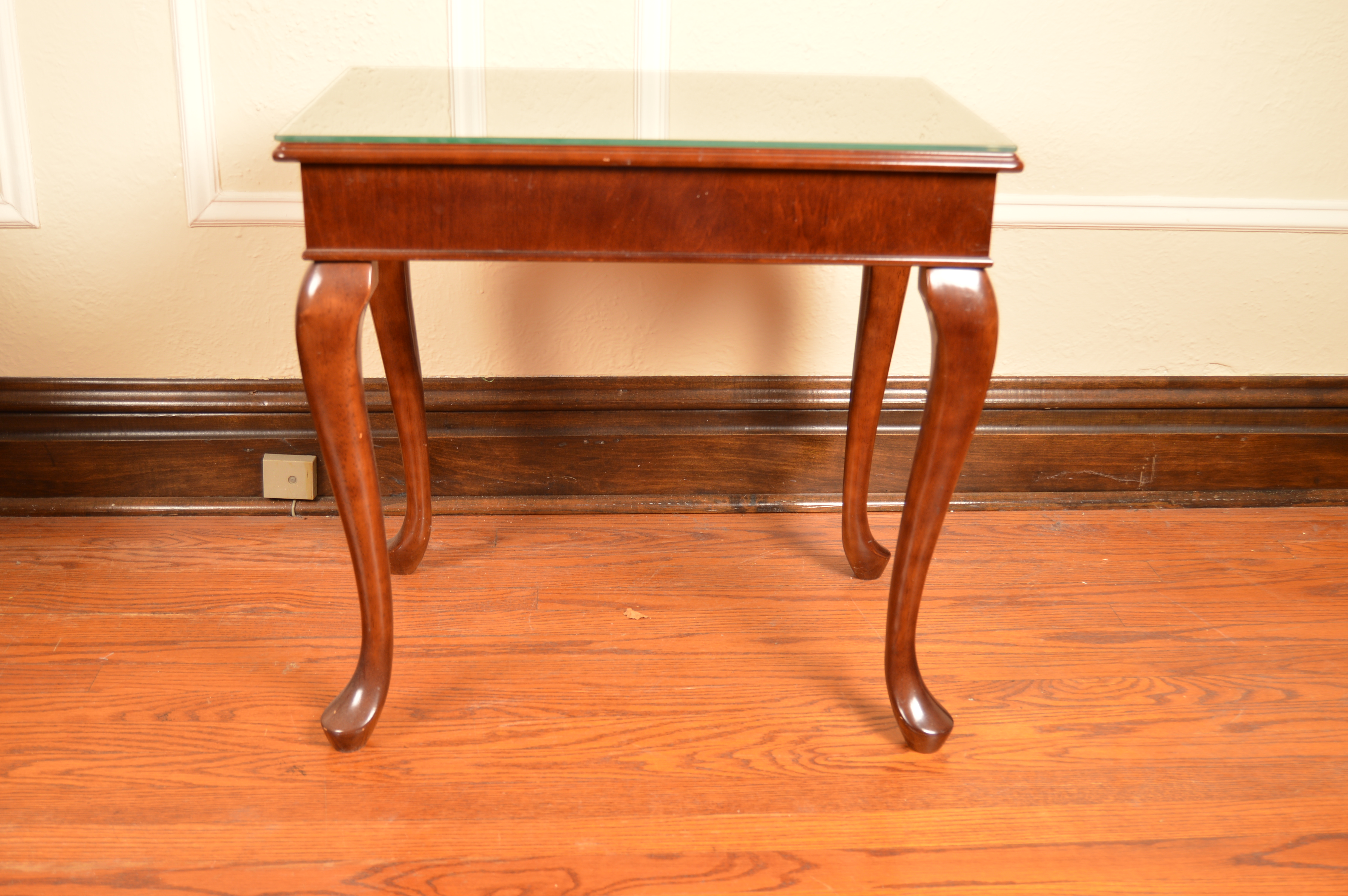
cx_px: 674
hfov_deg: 49.6
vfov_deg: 34.1
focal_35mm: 39
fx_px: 1459
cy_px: 448
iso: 100
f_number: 4
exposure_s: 1/125
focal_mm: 26
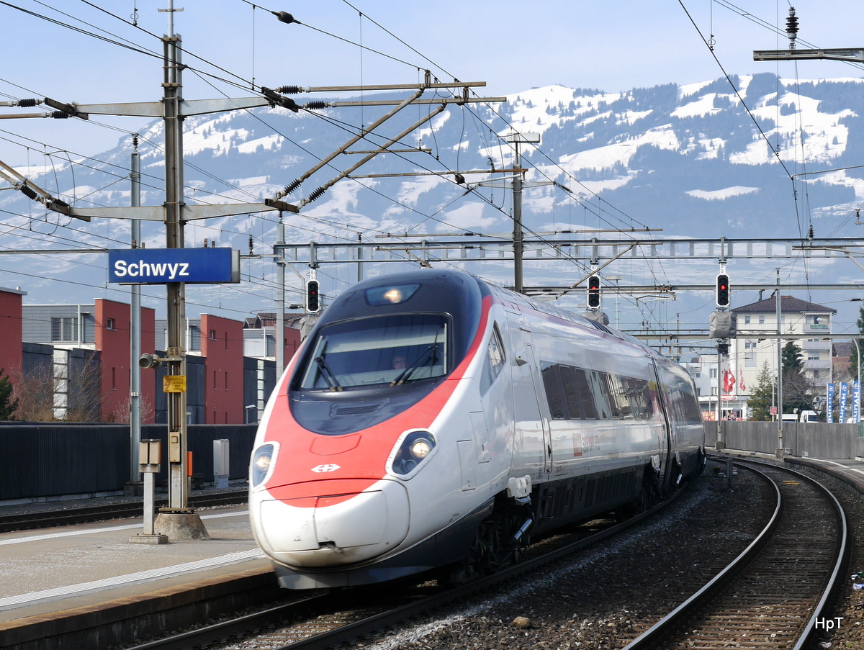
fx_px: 1549
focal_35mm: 62
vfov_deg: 23.7
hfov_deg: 31.2
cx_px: 432
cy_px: 325
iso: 160
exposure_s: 1/200
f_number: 7.1
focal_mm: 31
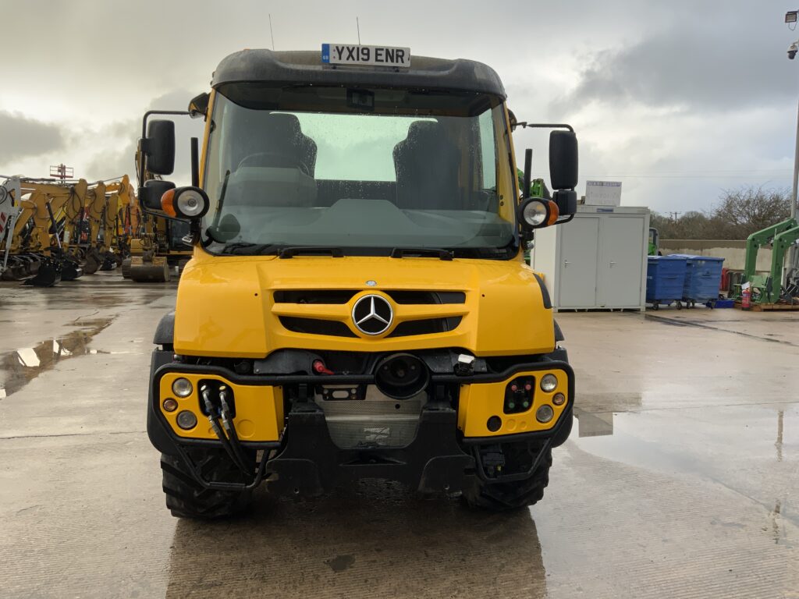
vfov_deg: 48.2
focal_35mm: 29
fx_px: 669
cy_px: 300
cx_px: 400
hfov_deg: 61.7
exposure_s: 1/122
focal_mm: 3
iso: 16
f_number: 1.8
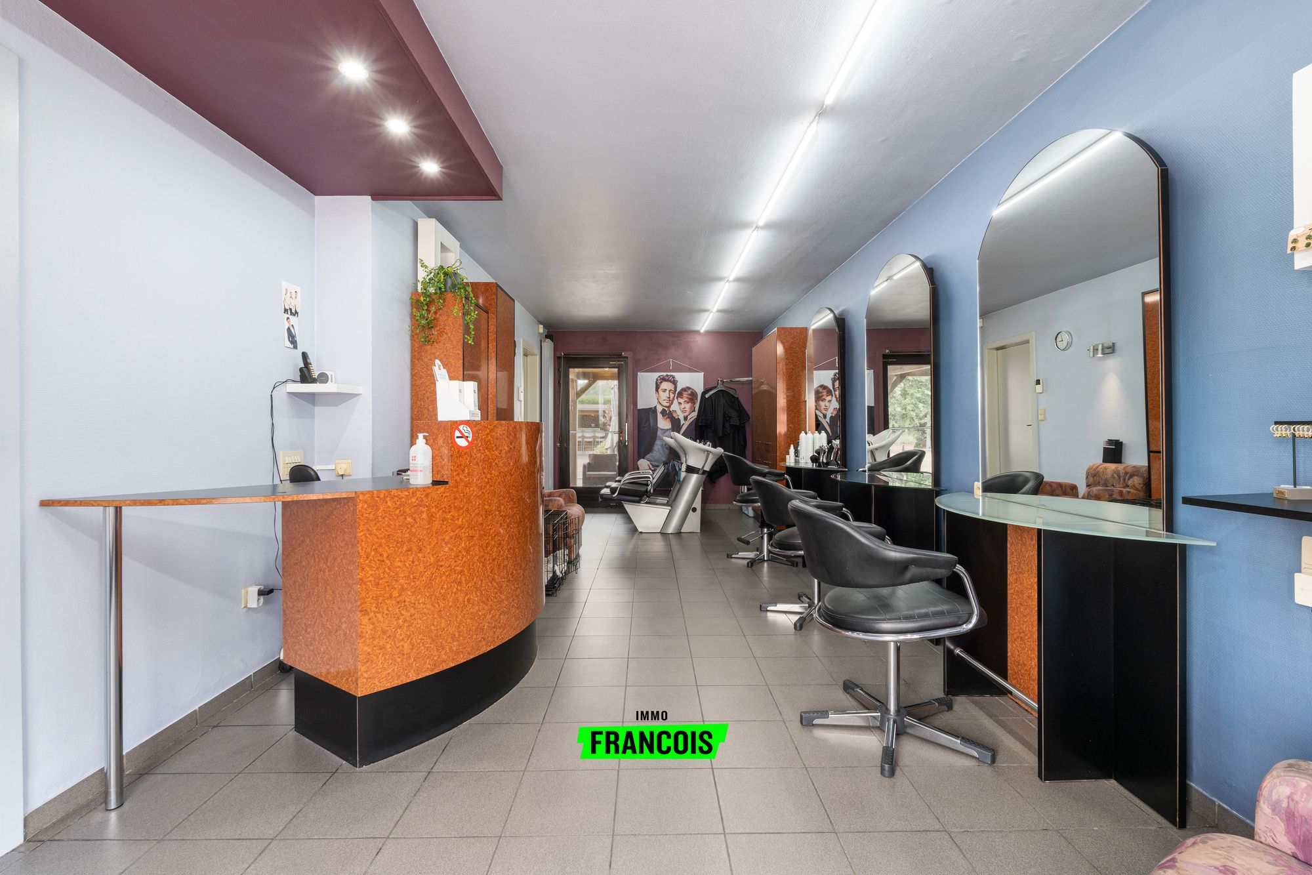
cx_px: 656
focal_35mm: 16
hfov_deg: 96.7
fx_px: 583
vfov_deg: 73.8
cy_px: 438
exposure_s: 1/100
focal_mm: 16
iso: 200
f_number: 11
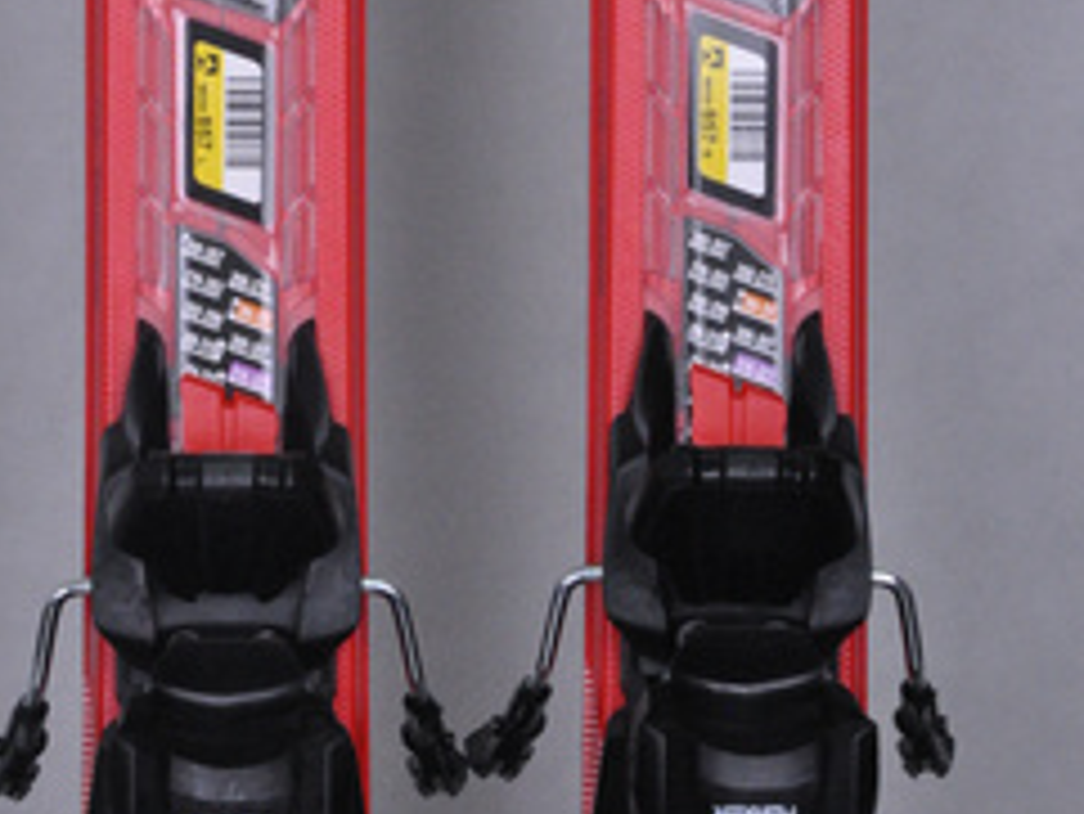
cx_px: 479
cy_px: 193
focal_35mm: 202
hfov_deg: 9.8
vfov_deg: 7.4
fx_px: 6326
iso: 3200
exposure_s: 1/125
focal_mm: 75
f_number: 9.5
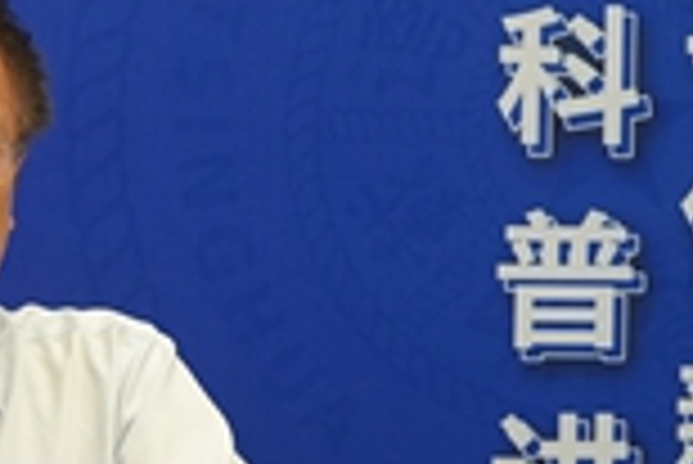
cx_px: -279
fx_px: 3449
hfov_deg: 11.1
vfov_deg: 7.7
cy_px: 405
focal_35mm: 179
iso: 2500
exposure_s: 1/160
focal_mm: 46
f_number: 4.5
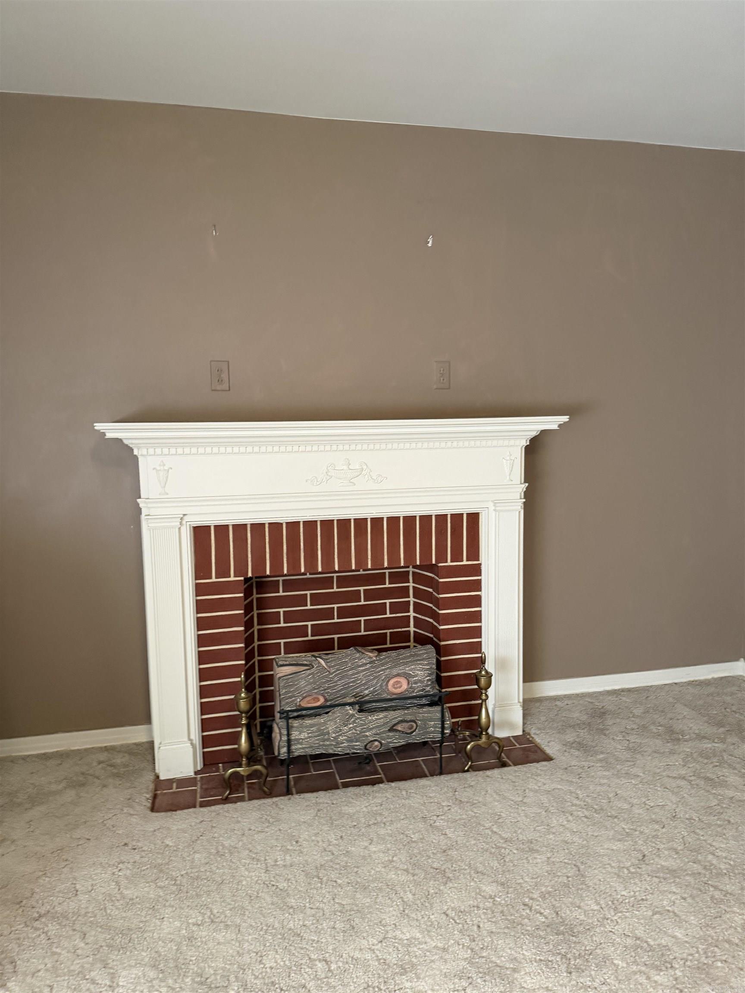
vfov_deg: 71.6
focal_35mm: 24
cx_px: 372
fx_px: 689
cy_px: 496
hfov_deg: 56.8
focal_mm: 6.76
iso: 400
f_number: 1.78
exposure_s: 1/60
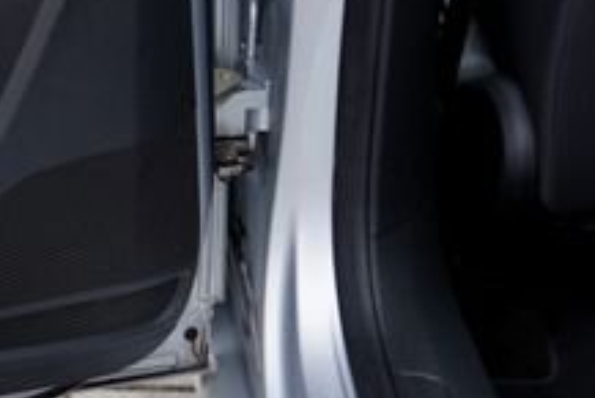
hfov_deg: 16.0
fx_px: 1869
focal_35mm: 113
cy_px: -312
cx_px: -395
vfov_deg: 11.3
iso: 100
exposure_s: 1/80
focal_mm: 24
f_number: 4.5
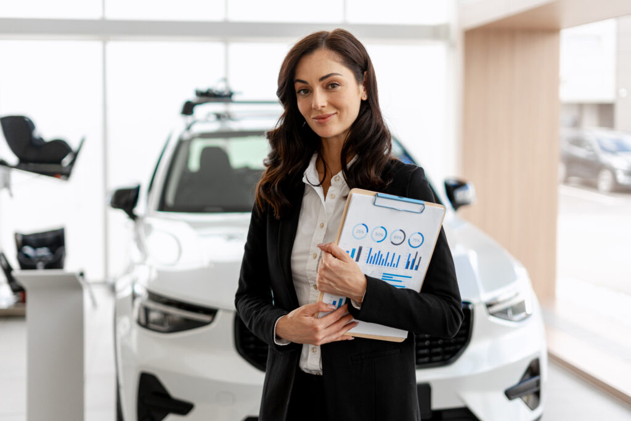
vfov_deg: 27.0
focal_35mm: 50
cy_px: 210
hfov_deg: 39.6
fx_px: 876
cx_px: 316
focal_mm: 50
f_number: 2
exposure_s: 1/1250
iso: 500
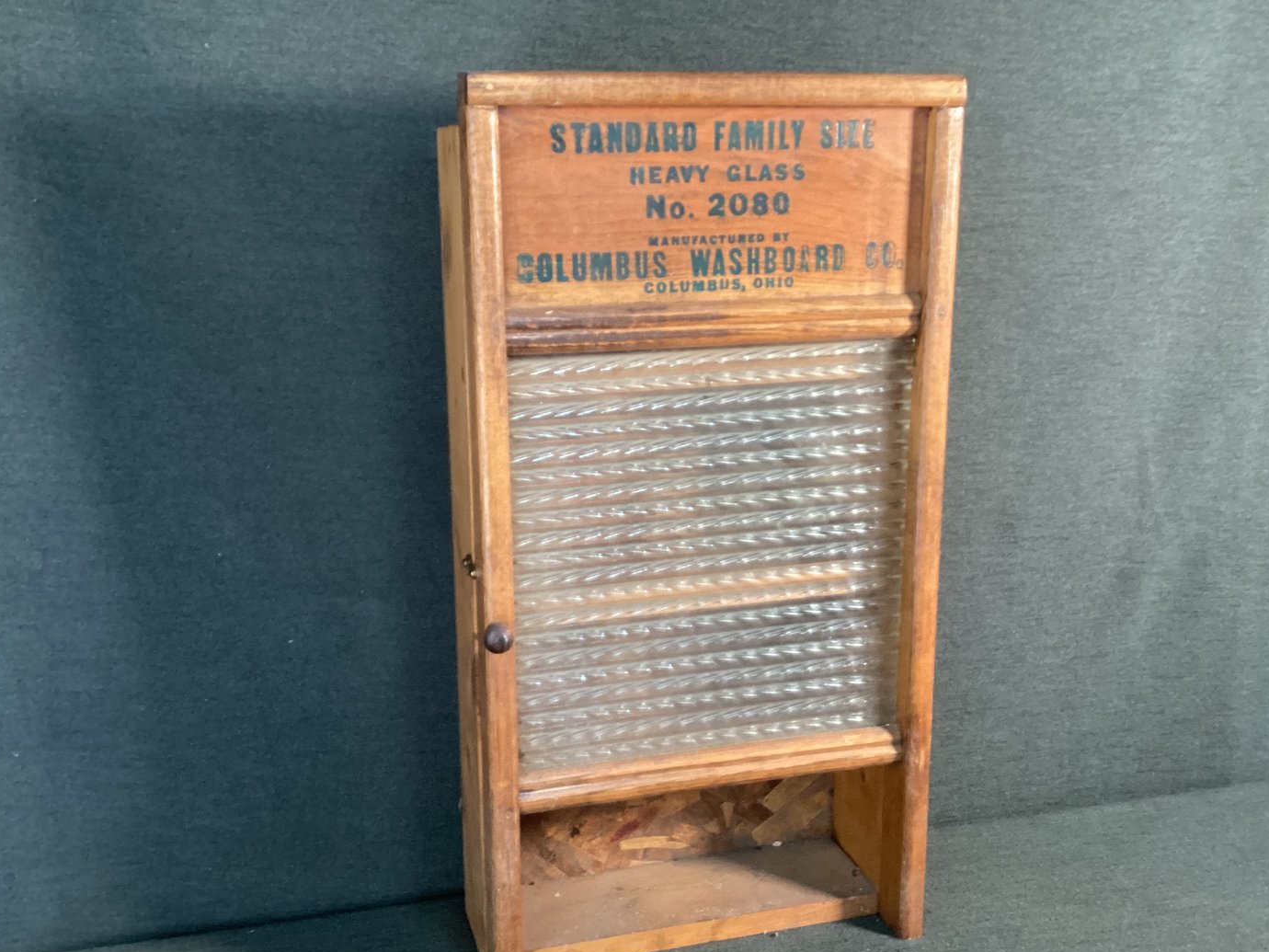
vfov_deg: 41.8
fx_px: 1246
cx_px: 629
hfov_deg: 54.0
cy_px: 463
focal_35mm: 34
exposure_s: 1/60
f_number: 2.4
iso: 320
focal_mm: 3.3
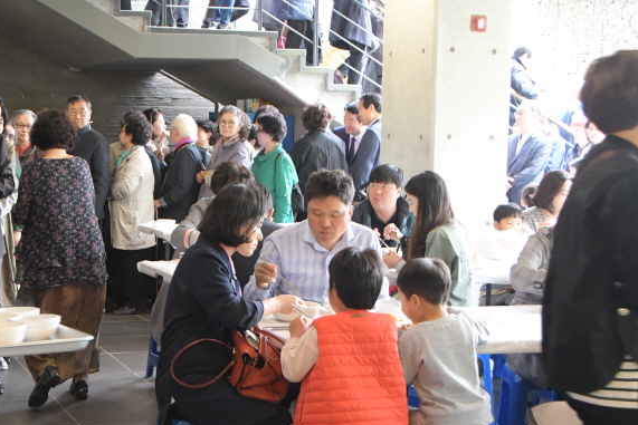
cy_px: 176
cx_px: 156
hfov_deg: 28.4
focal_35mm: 70
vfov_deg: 19.5
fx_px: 1241
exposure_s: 1/80
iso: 2500
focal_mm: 26
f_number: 5
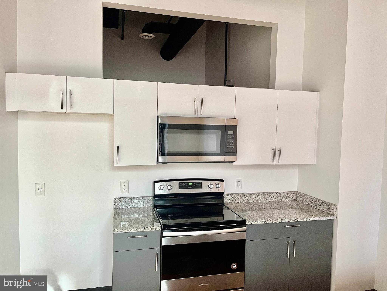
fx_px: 291
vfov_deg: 53.1
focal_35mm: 26
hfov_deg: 67.3
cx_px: 194
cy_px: 146
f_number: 1.6
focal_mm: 5.1
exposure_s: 1/60
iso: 125
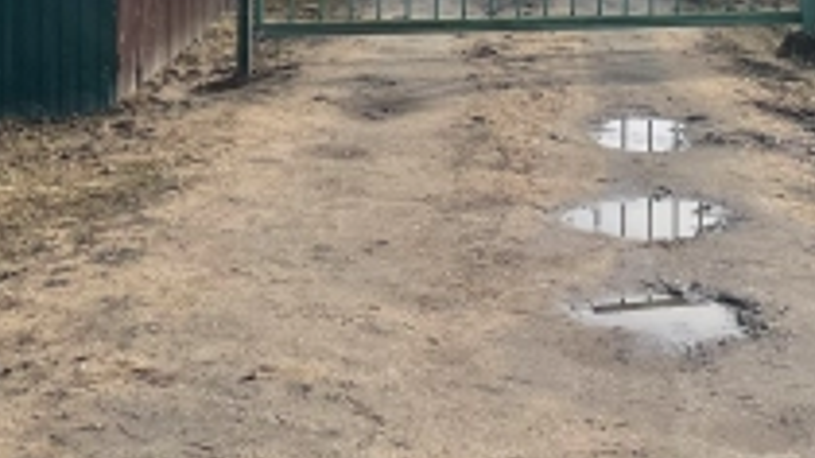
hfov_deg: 25.3
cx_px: 466
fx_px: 1815
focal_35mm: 84
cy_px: -124
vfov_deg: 13.9
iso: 32
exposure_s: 1/5051
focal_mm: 4.2
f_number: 1.6
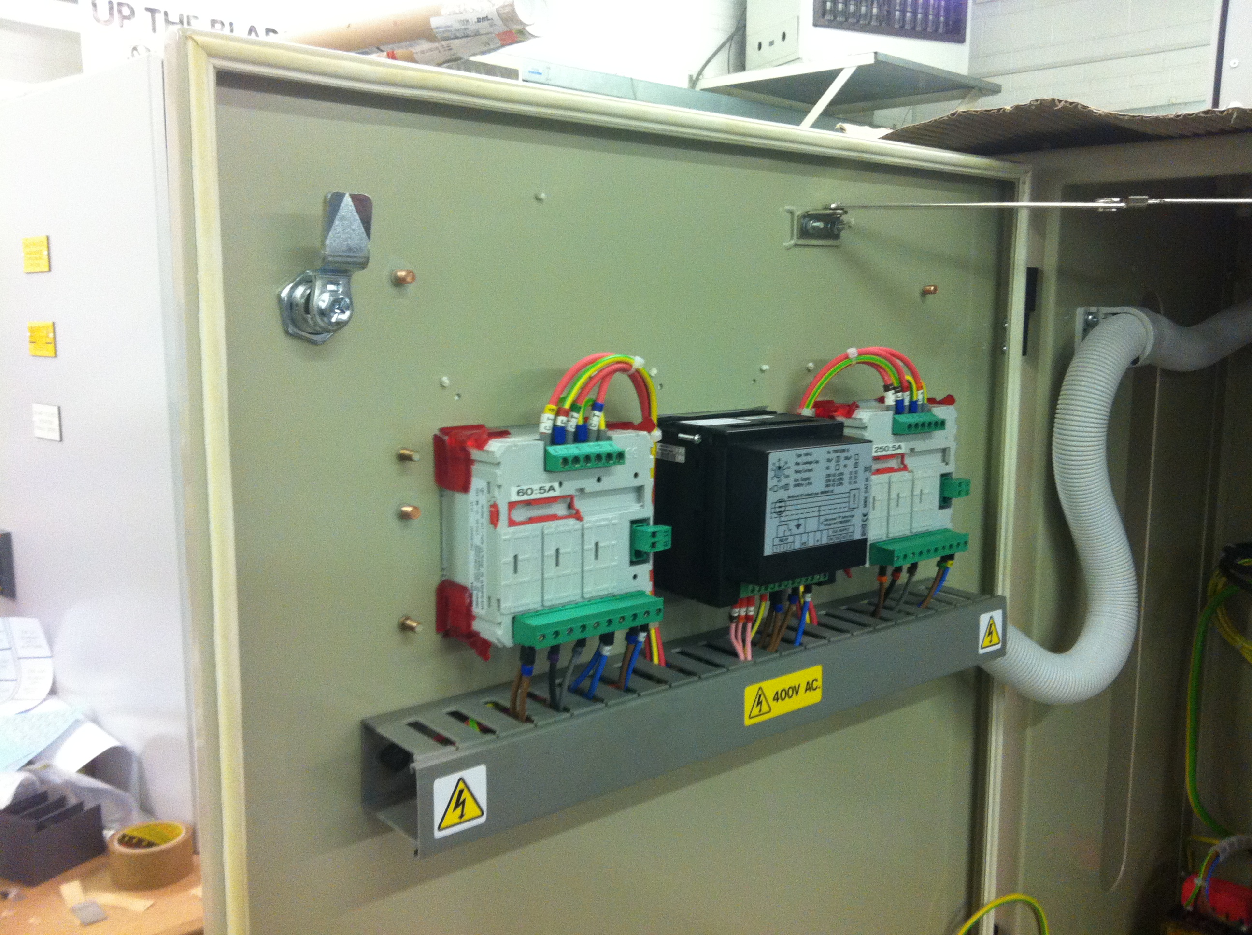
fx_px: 1264
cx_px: 626
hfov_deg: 52.7
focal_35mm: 35
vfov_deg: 40.6
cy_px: 468
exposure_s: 1/15
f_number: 2.8
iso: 250
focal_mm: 3.85
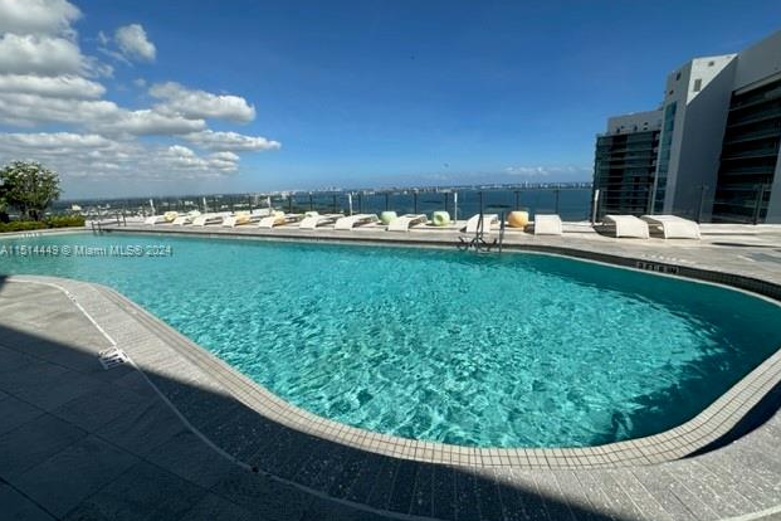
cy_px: 252
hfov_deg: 100.4
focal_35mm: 15
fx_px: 325
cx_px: 400
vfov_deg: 77.3
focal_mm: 2.22
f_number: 2.2
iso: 50
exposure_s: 1/4831
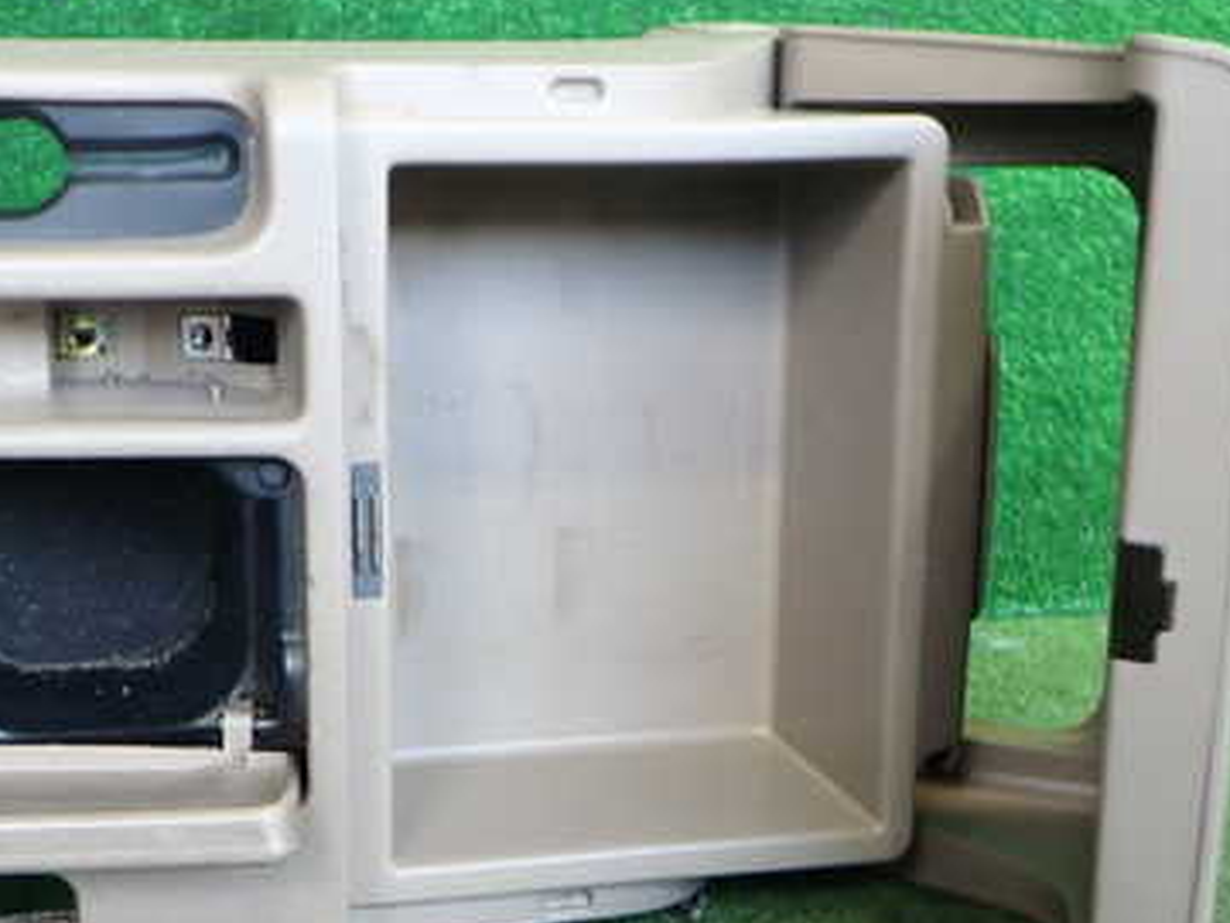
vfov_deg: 29.1
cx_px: 410
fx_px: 1777
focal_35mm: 50
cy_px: 503
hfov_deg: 37.8
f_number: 2.3
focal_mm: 5.4
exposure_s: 1/50
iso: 200
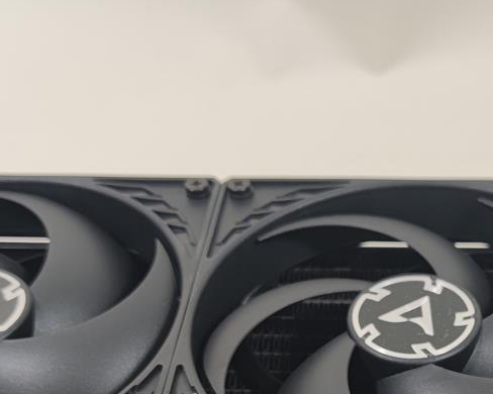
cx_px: 442
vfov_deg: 19.5
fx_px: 1094
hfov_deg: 24.7
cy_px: 436
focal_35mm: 75
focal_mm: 6.78
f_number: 1.85
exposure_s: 1/100
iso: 80
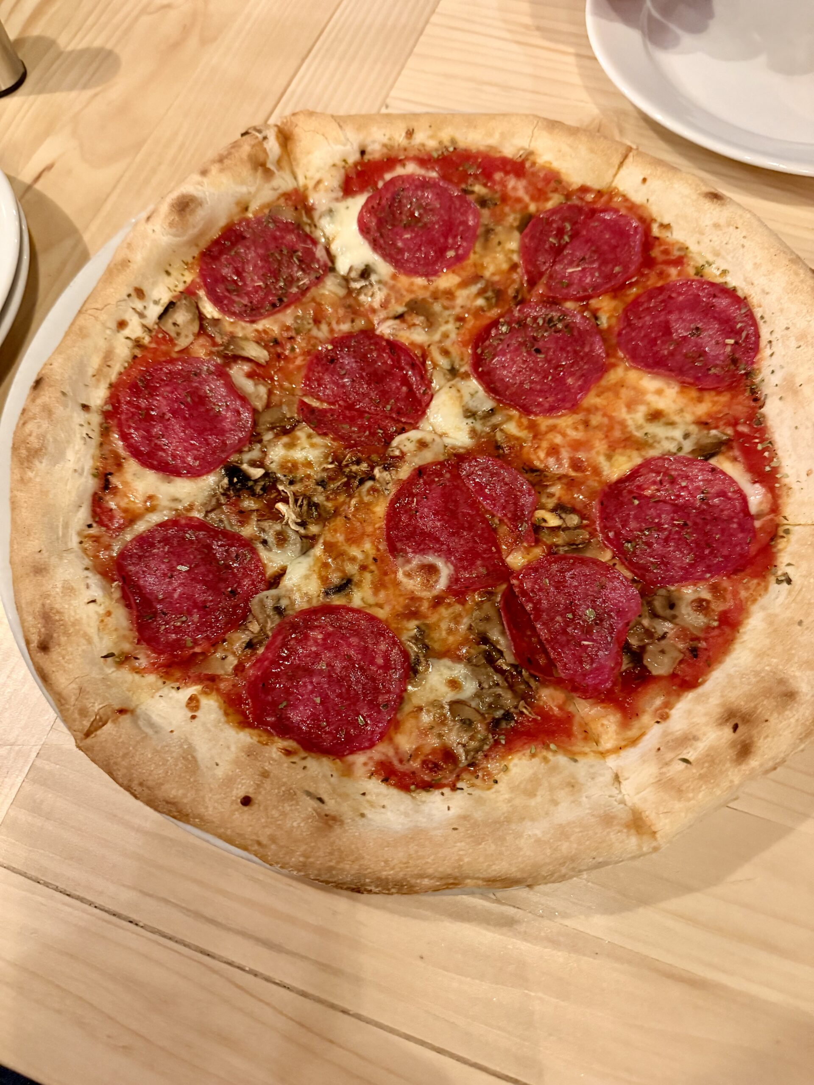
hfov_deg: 56.8
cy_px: 542
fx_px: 752
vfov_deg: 71.6
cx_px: 407
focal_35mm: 24
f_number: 1.78
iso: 1000
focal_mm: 6.76
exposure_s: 1/33
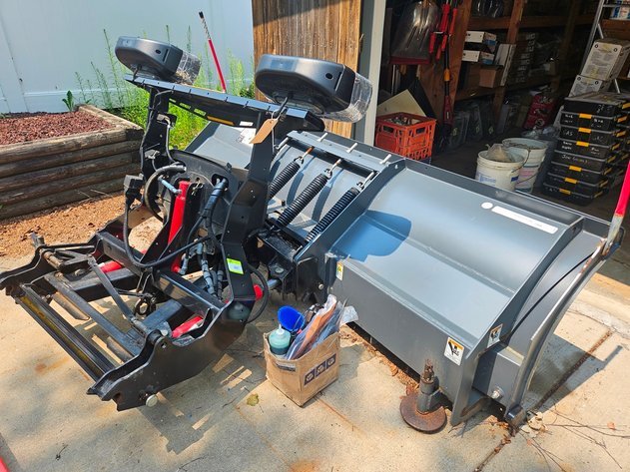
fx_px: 419
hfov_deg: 73.9
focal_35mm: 23
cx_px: 315
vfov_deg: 58.9
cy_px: 236
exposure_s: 1/657
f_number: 1.8
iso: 25
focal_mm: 5.4
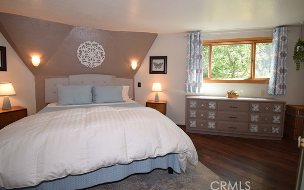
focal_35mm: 16
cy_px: 87
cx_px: 146
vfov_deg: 71.1
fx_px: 133
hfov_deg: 97.8
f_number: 5.6
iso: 800
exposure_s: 1/125
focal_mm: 10
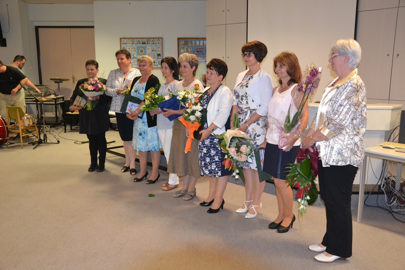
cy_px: 135
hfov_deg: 53.1
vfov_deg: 36.9
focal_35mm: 36
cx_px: 202
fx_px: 405
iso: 1800
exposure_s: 1/60
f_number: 3.8
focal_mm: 24
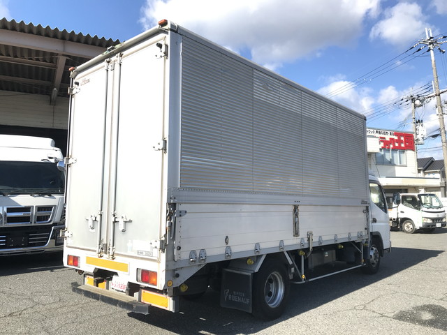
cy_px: 168
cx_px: 224
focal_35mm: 28
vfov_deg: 49.7
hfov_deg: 63.4
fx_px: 362
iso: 20
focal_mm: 3.99
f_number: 1.8
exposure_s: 1/1570
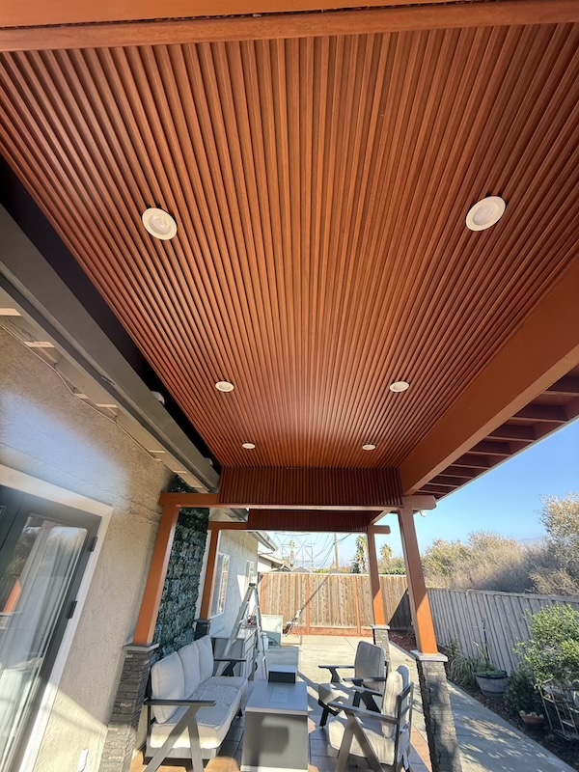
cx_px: 290
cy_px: 386
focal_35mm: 14
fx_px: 312
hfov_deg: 85.7
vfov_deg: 102.1
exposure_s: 1/107
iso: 64
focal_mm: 2.22
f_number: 2.2
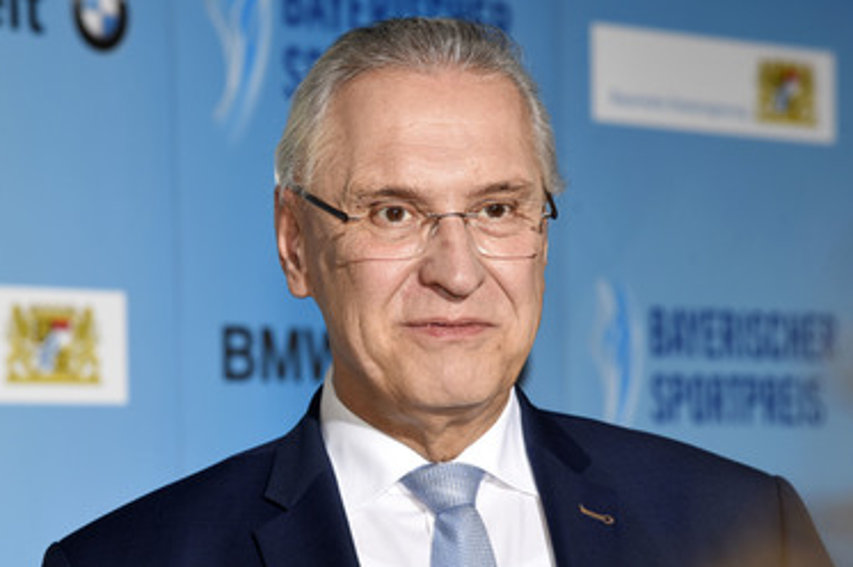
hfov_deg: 14.2
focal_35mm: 145
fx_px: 3433
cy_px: 297
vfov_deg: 9.4
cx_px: 413
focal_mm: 120
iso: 800
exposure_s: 1/125
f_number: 6.3
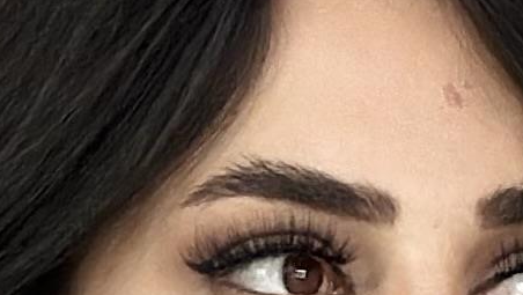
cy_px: 1790
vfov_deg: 2.5
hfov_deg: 4.6
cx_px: 513
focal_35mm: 466
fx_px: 6467
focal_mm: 6.86
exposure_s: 1/130
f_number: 1.78
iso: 80
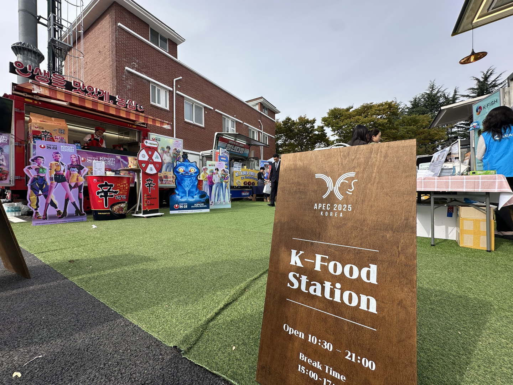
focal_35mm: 14
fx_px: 207
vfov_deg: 85.7
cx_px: 256
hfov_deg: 102.1
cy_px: 192
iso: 40
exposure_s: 1/979
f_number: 2.2
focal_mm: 2.22
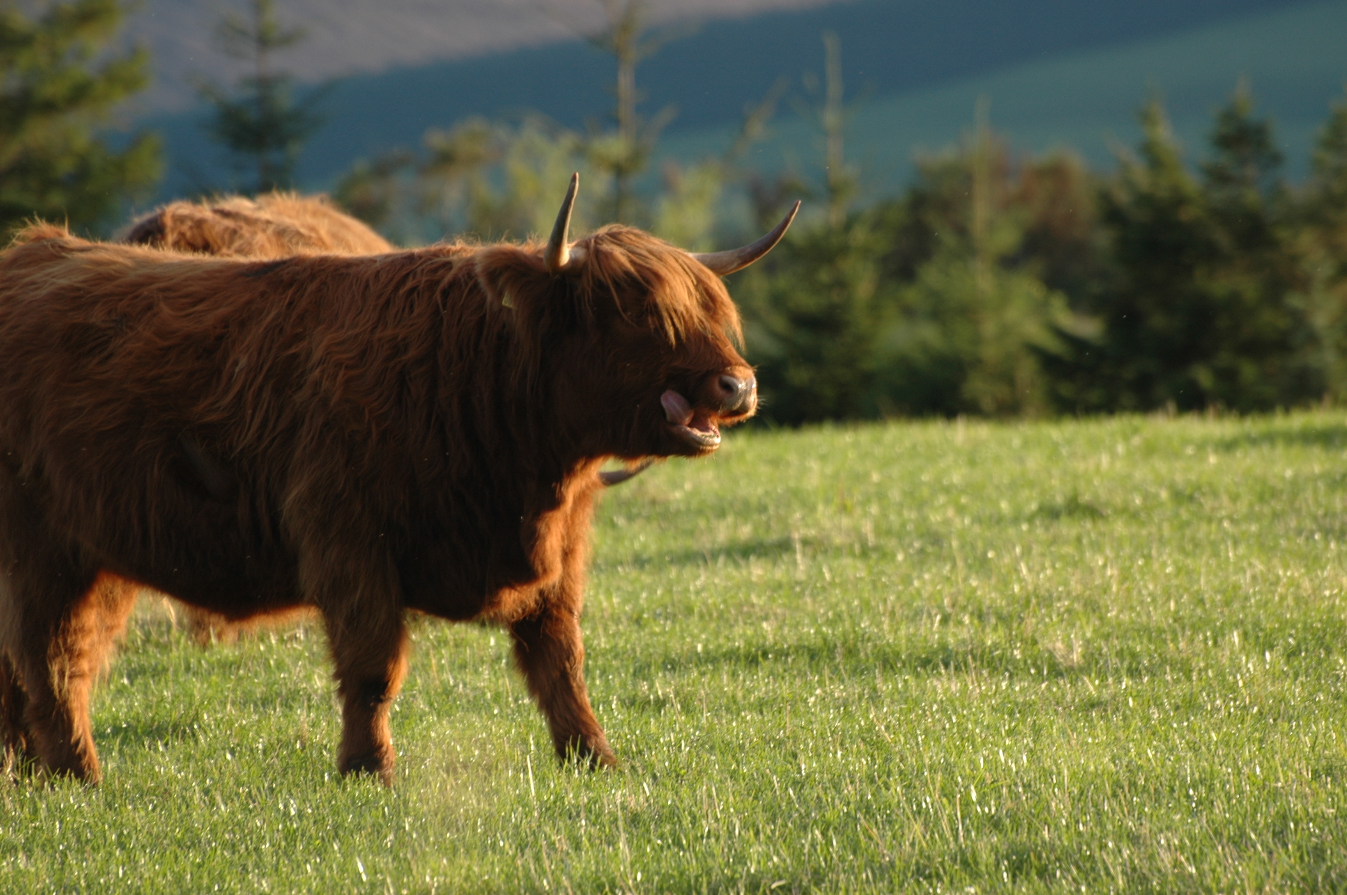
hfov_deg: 4.6
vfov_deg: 3.0
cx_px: 674
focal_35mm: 450
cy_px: 448
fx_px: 16818
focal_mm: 300
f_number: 8
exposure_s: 1/160
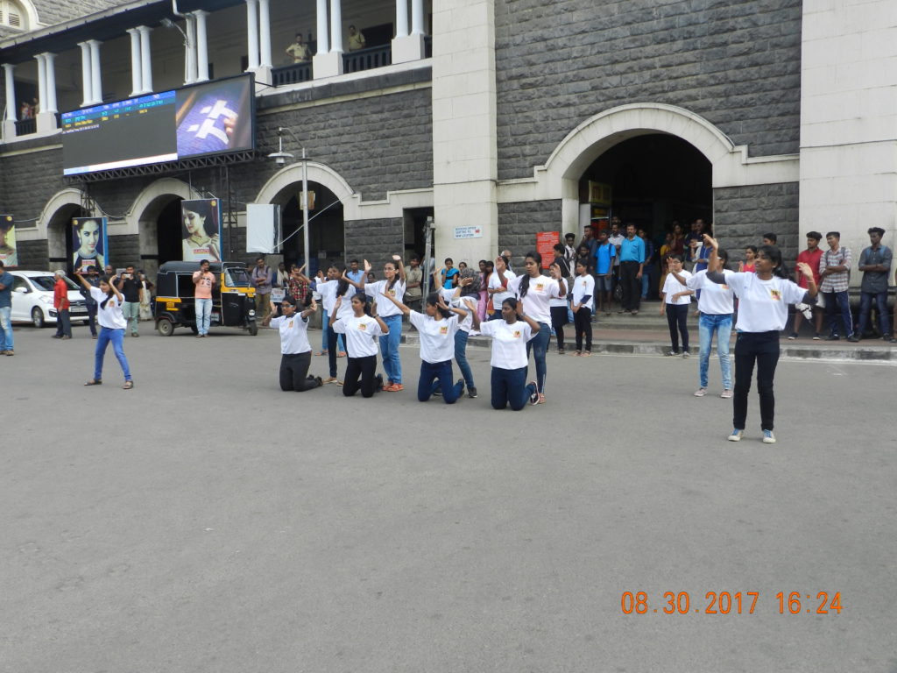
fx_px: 829
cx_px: 448
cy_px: 336
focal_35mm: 32
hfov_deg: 56.8
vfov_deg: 44.2
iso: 160
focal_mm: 5.6
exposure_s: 1/400
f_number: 3.7
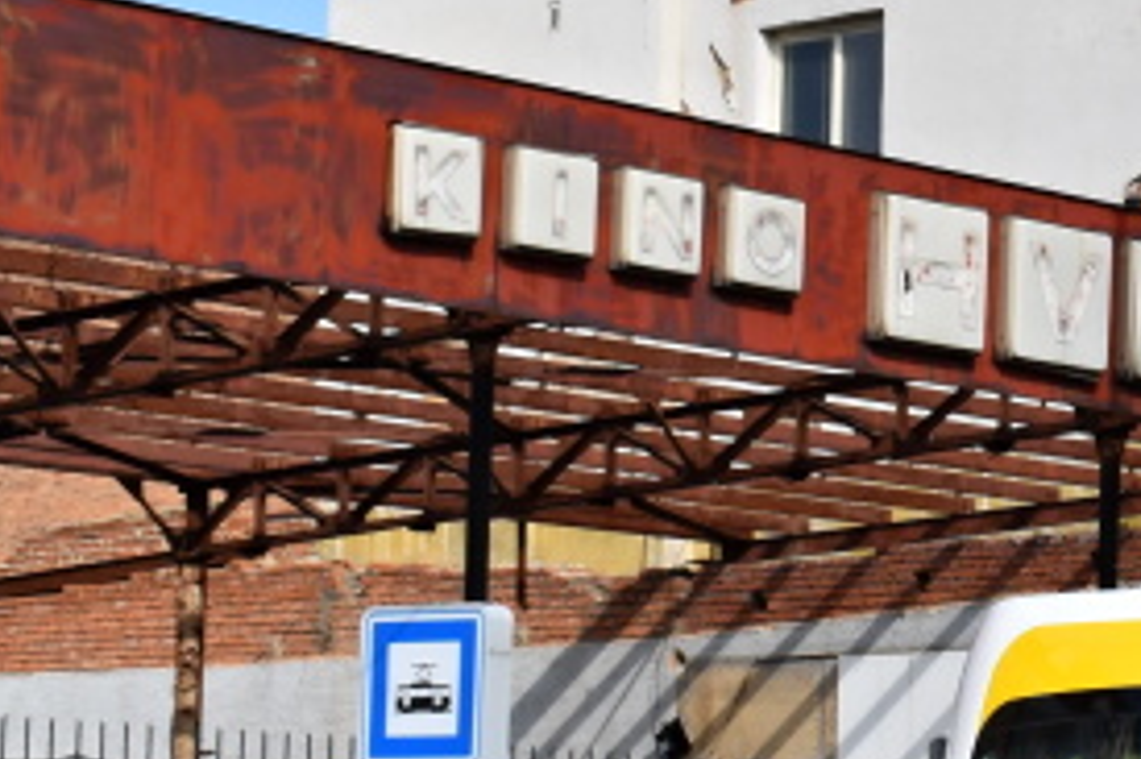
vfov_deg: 9.8
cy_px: 438
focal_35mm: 140
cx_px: 1971
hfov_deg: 13.4
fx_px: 4430
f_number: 10
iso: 200
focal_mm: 25
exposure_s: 1/400
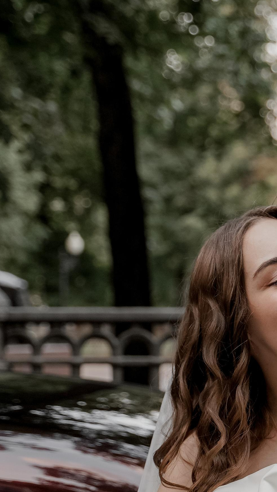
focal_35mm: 103
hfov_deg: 11.6
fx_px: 1344
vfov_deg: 20.7
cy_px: 317
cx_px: 321
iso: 640
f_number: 2.8
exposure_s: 1/250
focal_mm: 42
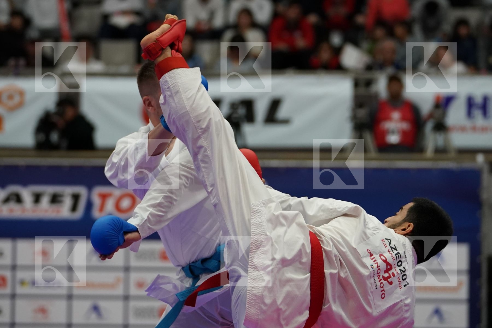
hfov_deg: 10.4
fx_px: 2706
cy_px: 164
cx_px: 246
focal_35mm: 198
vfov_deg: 6.9
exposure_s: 1/1000
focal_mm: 132
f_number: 2.8
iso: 2500
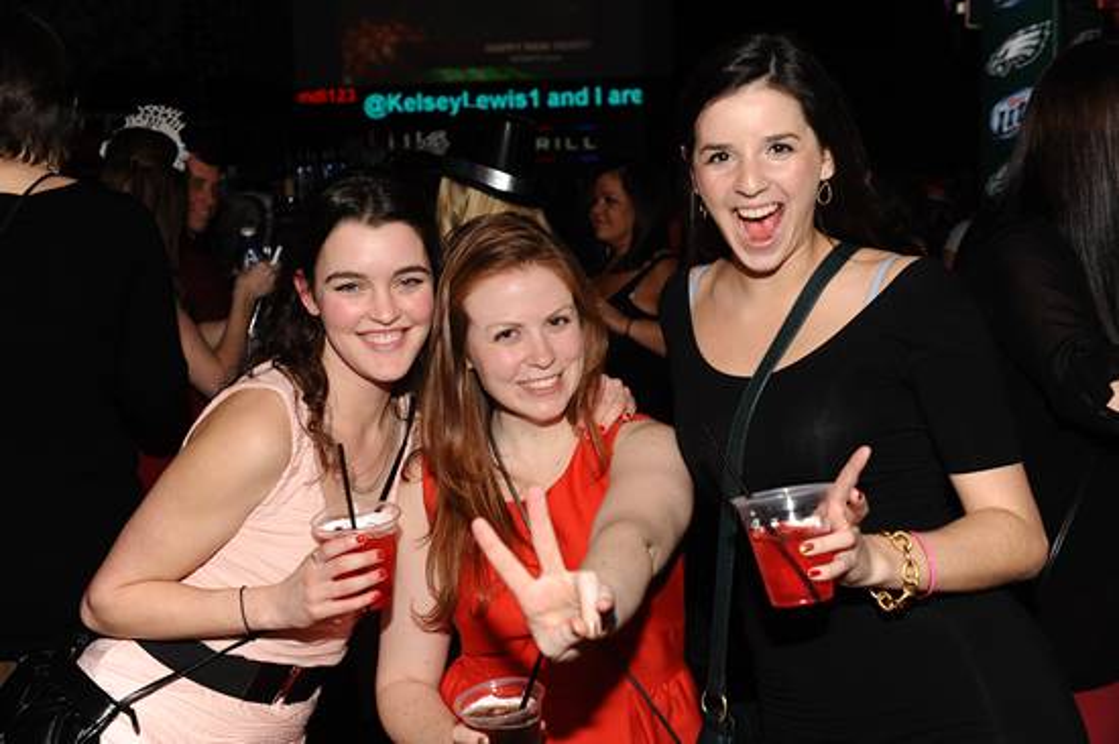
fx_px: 1491
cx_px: 560
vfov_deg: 28.0
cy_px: 372
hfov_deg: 41.1
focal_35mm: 48
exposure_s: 1/250
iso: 800
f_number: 5.6
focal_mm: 48
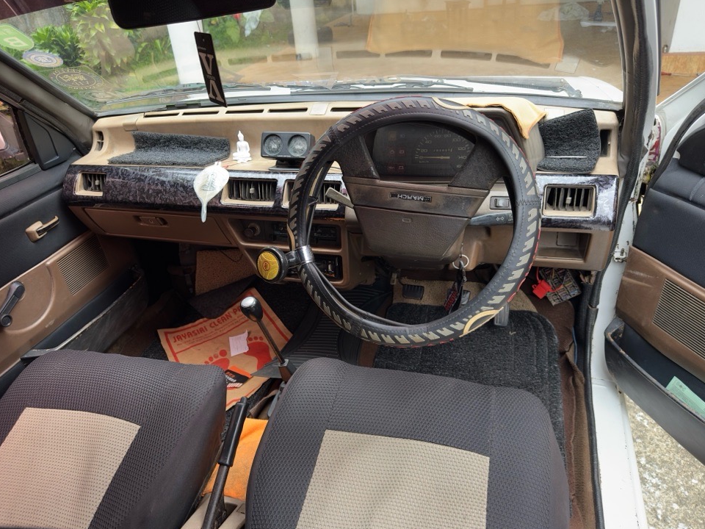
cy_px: 273
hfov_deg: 69.4
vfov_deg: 54.9
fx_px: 509
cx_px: 340
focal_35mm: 25
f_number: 1.78
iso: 80
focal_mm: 6.86
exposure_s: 1/121
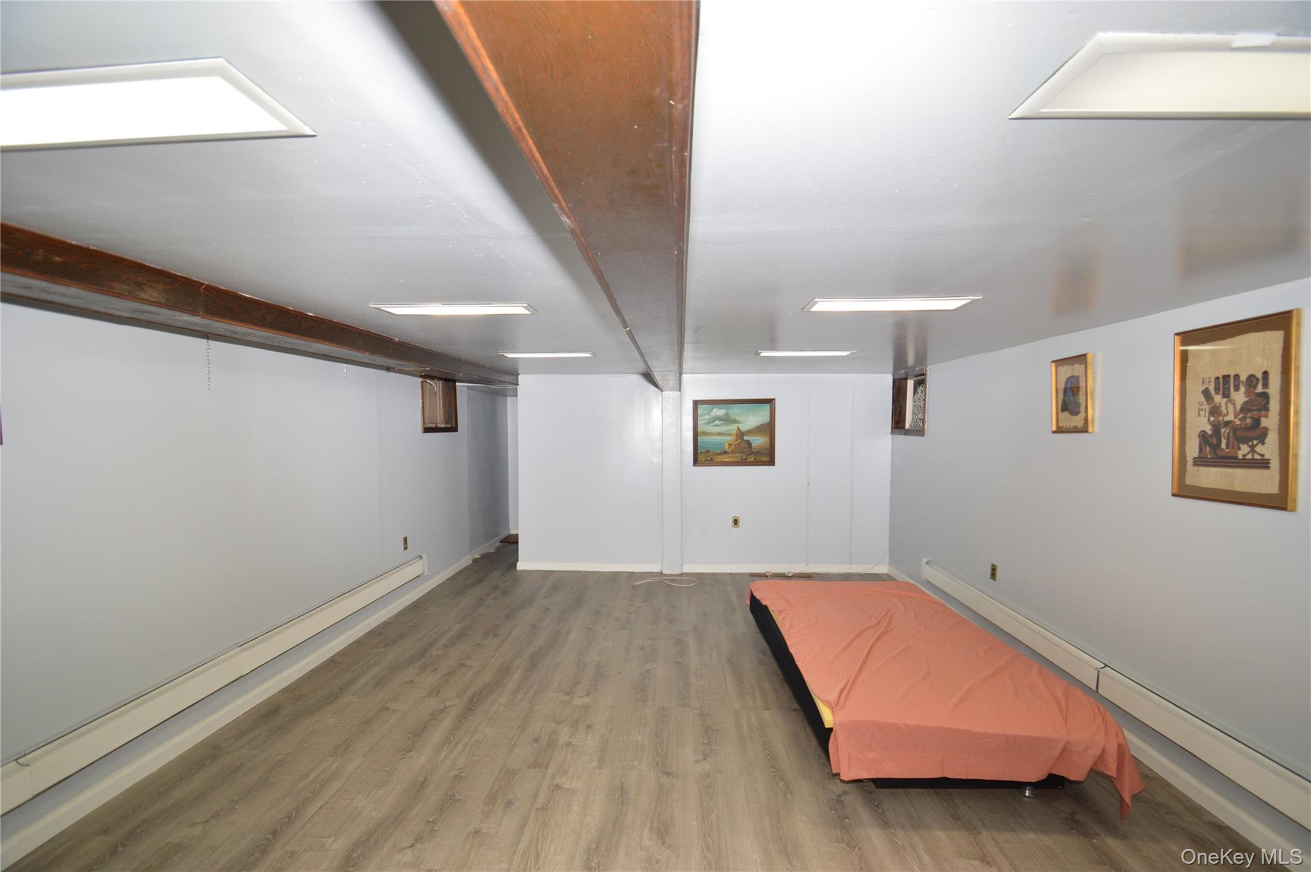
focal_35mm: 15
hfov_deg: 100.4
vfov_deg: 77.2
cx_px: 656
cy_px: 436
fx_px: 546
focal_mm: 10
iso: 500
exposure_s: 1/60
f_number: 3.5
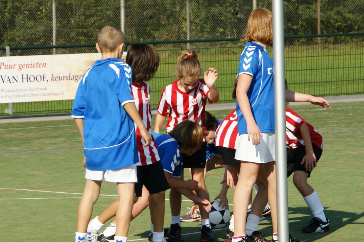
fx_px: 1667
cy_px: 138
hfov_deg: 12.5
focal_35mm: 165
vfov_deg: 8.3
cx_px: 197
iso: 200
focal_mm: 90
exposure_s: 1/400
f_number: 9
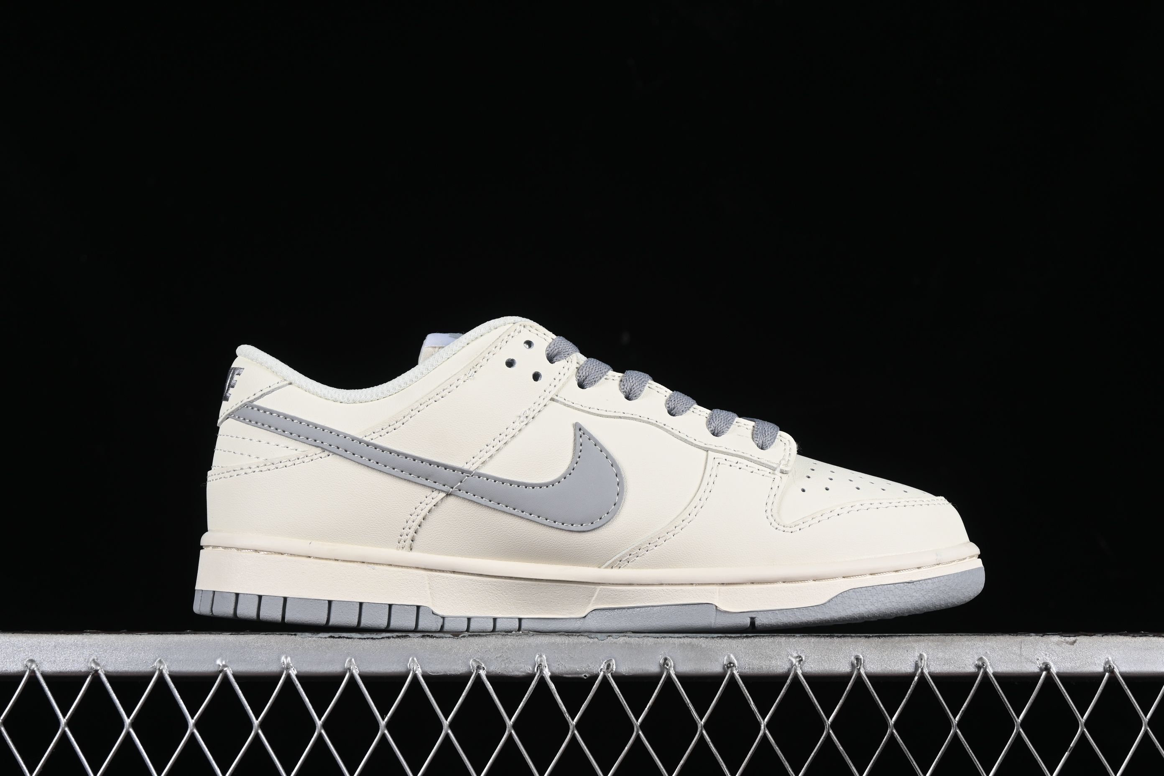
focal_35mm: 75
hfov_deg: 27.0
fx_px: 2425
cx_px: 582
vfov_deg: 18.2
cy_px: 388
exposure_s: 1/80
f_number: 8
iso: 160
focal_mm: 50
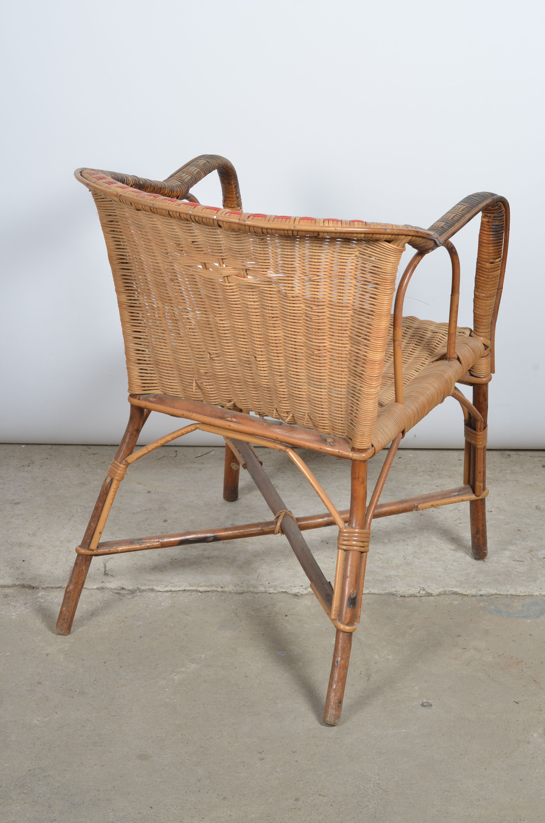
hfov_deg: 18.1
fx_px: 1711
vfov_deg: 27.0
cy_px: 412
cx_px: 272
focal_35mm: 75
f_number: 11
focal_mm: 50
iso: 100
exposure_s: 1/125
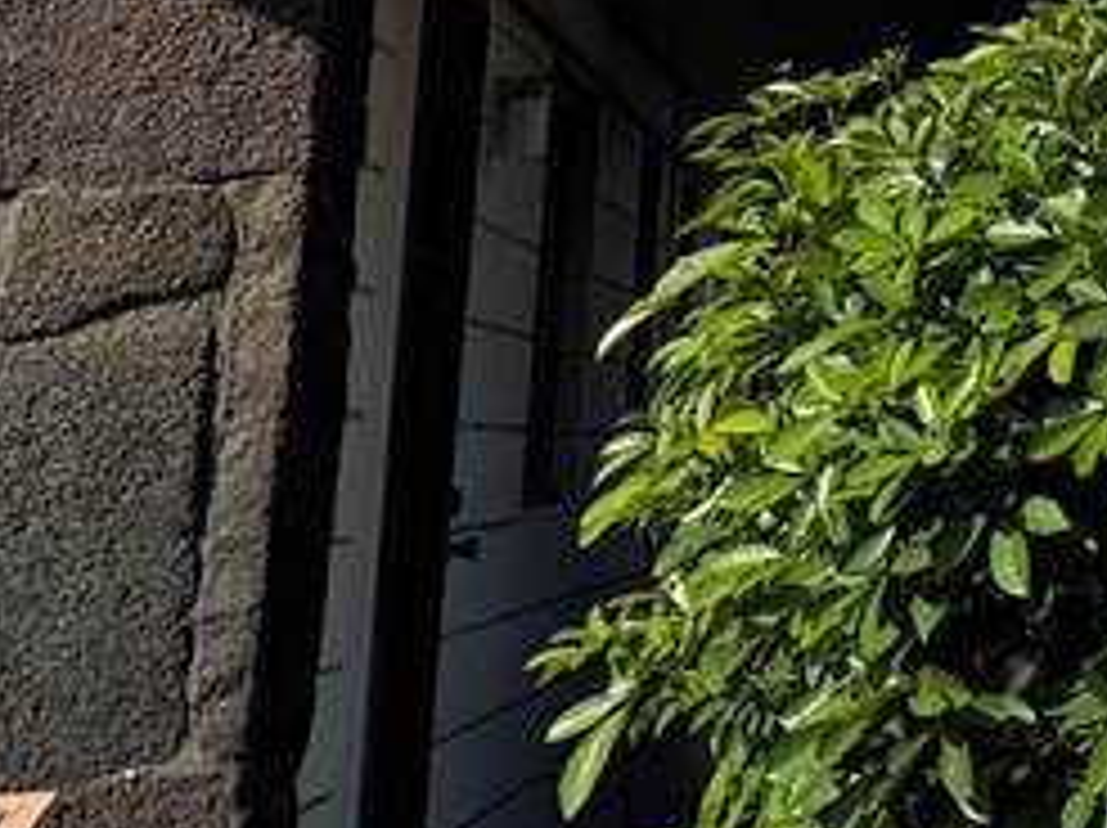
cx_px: 2286
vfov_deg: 10.4
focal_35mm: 125
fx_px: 3994
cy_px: -1058
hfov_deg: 13.3
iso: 80
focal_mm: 6.76
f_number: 1.78
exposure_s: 1/5714
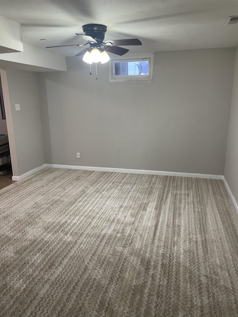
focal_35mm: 26
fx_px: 238
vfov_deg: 67.3
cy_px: 158
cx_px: 119
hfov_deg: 53.1
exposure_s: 1/60
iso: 125
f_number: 1.6
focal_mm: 4.2
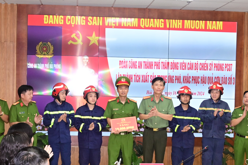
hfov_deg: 27.3
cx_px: 133
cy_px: 95
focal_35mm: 74
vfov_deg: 18.4
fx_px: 510
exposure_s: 1/200
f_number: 4.2
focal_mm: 34
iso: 2000
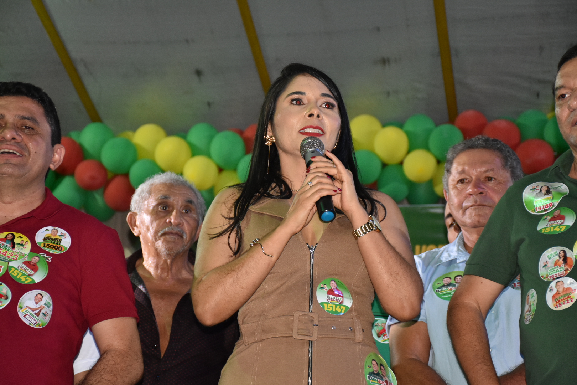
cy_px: 192
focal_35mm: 105
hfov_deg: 19.5
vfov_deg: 13.0
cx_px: 288
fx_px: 1683
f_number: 5.6
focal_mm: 70
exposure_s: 1/100
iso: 1600
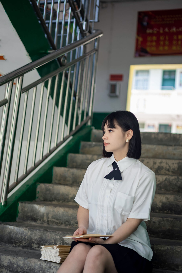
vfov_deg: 33.4
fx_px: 455
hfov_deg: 22.6
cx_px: 91
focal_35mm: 60
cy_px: 136
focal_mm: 50
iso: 100
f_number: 1.8
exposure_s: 1/320
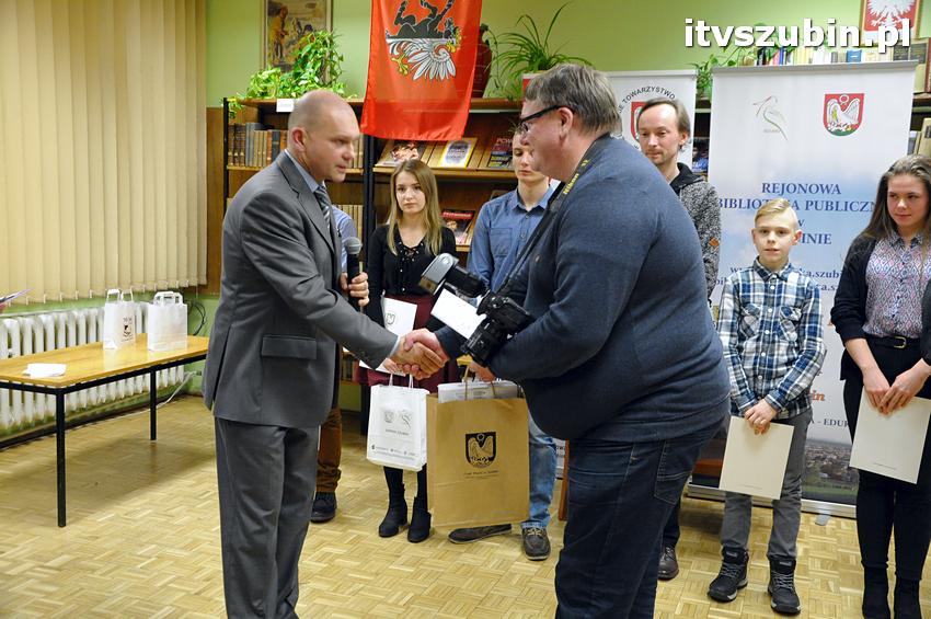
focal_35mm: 36
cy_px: 310
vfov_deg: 36.8
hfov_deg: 53.2
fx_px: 930
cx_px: 466
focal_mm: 24
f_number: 4
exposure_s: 1/60
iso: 2000
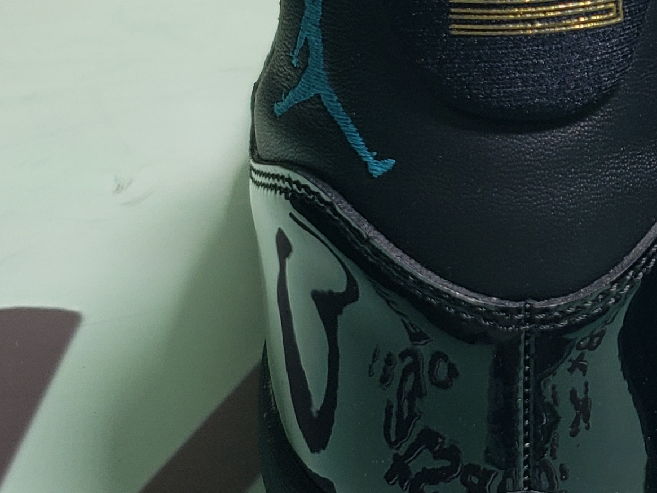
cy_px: 206
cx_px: 815
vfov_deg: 16.4
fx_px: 1708
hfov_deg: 20.2
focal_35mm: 90
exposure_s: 1/245
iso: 50
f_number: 1.5
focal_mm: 4.3
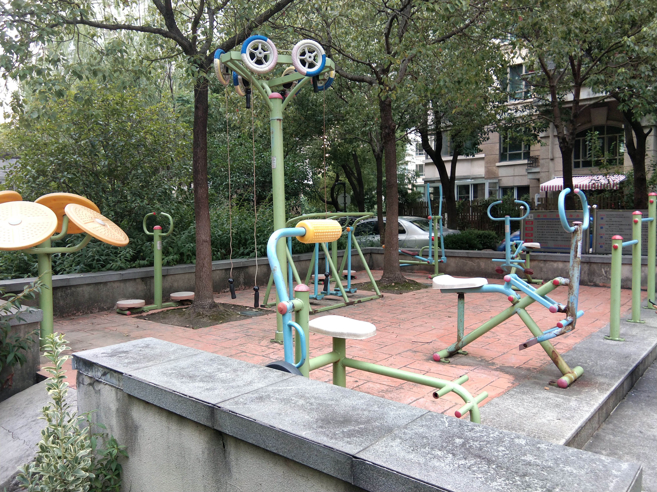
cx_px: 328
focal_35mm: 31
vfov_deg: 45.4
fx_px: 588
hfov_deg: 58.4
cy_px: 246
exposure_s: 1/50
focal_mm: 3.69
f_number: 2.2
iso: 160
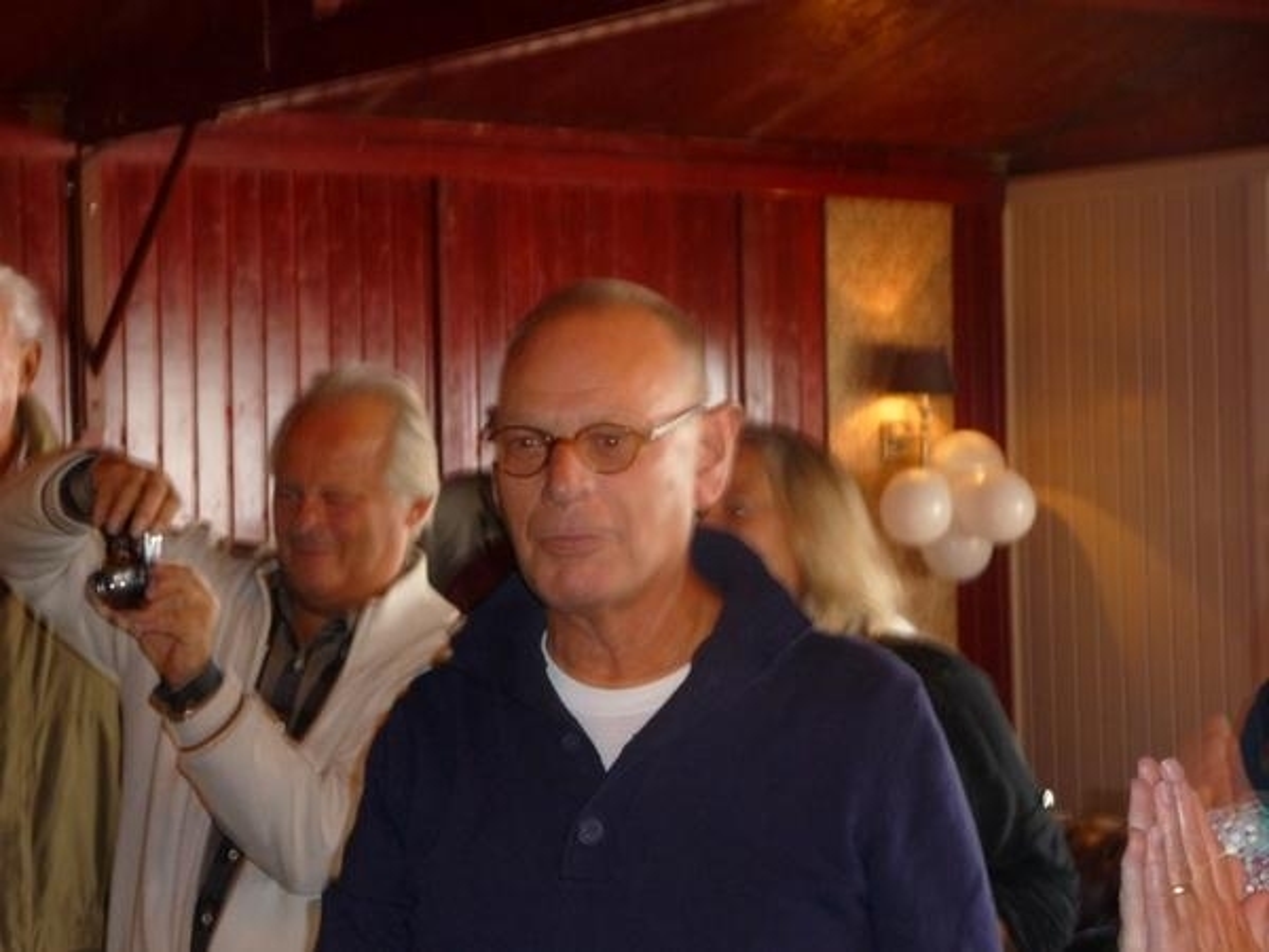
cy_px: 476
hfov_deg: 23.3
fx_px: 3079
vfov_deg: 17.6
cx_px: 634
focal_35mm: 84
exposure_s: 1/8
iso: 250
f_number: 4.7
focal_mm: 14.2
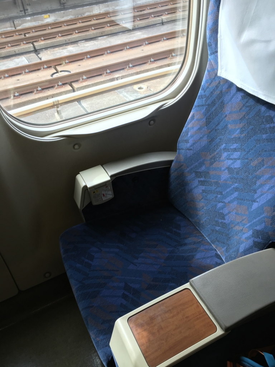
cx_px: 138
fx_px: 307
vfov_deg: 61.7
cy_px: 184
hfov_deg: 48.2
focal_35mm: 29
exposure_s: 1/120
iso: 32
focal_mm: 4.15
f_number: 2.2
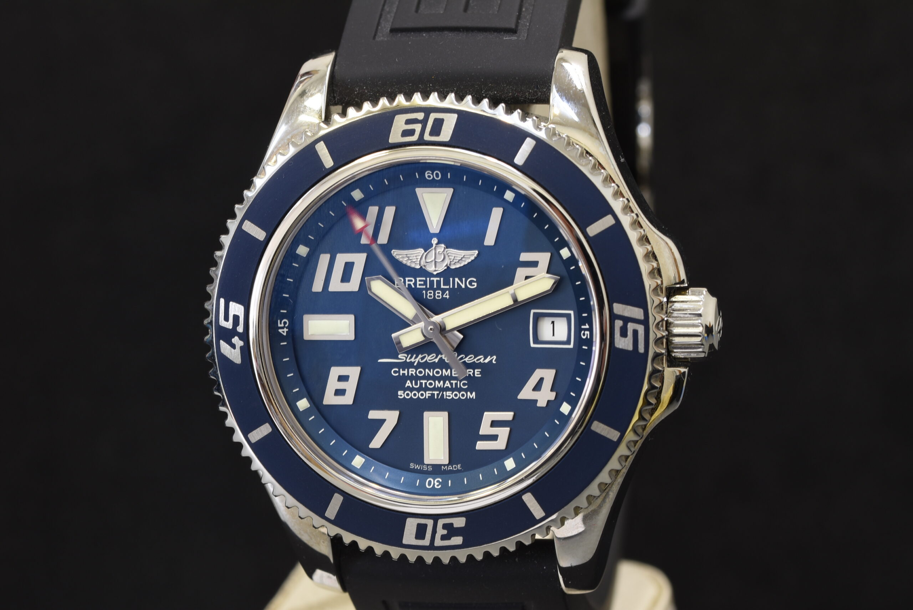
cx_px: 456
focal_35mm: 135
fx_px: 3426
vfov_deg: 10.2
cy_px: 305
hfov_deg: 15.2
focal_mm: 90
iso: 100
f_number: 13
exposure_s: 1/2
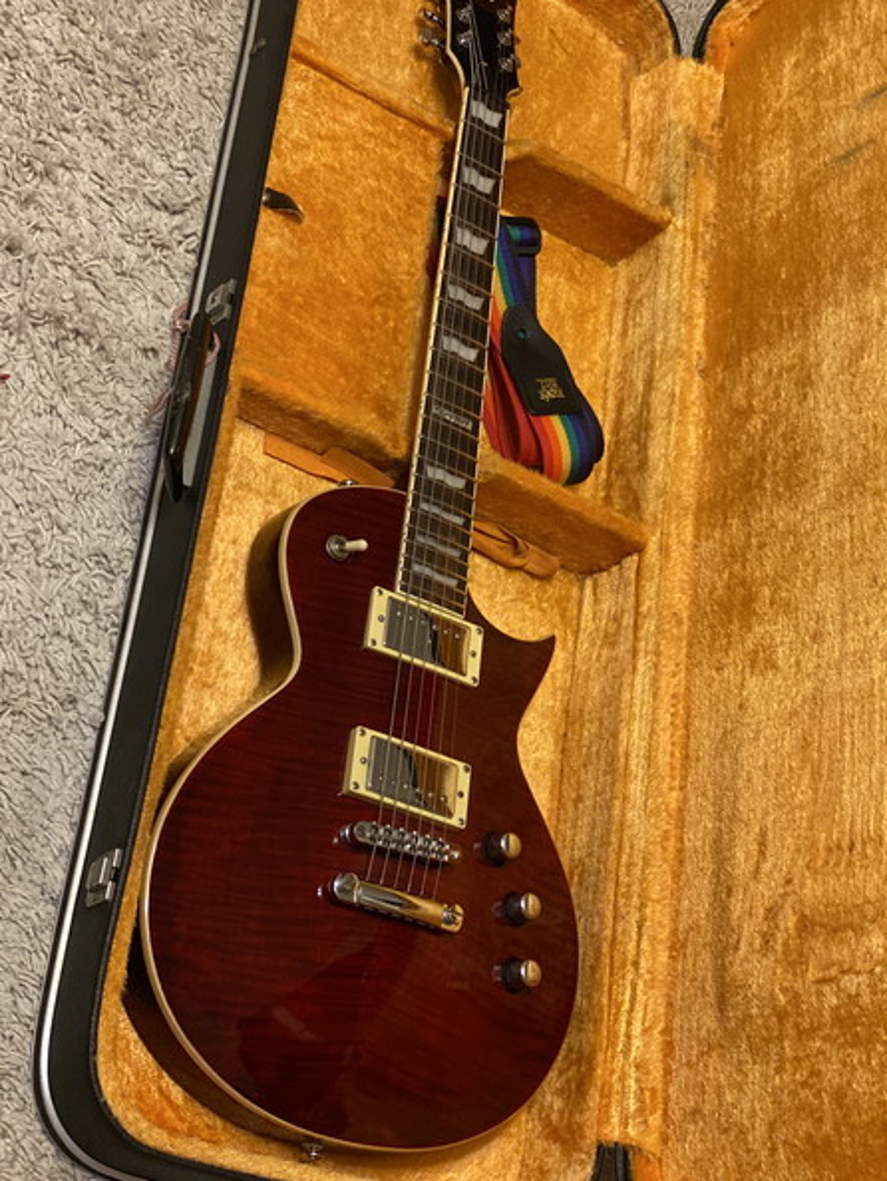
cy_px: 547
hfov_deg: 26.1
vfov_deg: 34.3
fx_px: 1912
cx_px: 457
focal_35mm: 56
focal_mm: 6
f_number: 2
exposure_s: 1/25
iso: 320
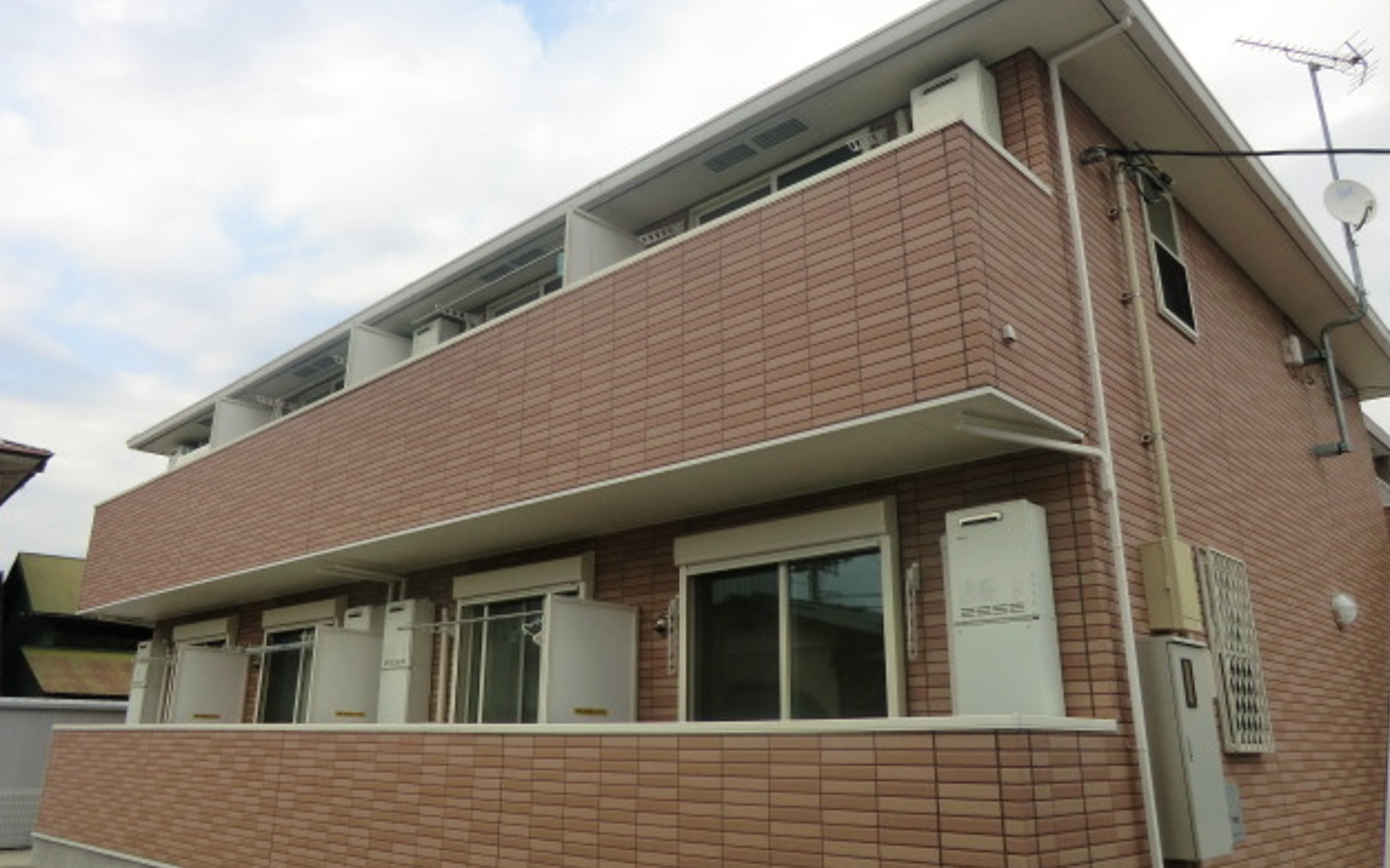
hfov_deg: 70.4
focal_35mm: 26
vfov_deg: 47.6
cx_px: 693
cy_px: 411
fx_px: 985
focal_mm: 4.3
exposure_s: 1/800
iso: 80
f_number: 3.2
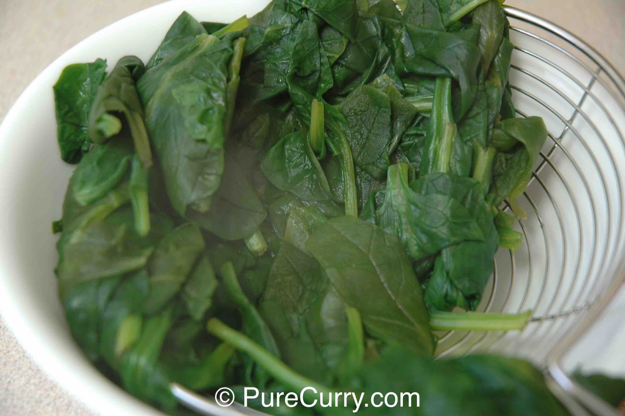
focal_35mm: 105
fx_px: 1821
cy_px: 208
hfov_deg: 19.5
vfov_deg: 13.0
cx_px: 312
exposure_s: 1/15
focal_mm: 70
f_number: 4.5
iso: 400
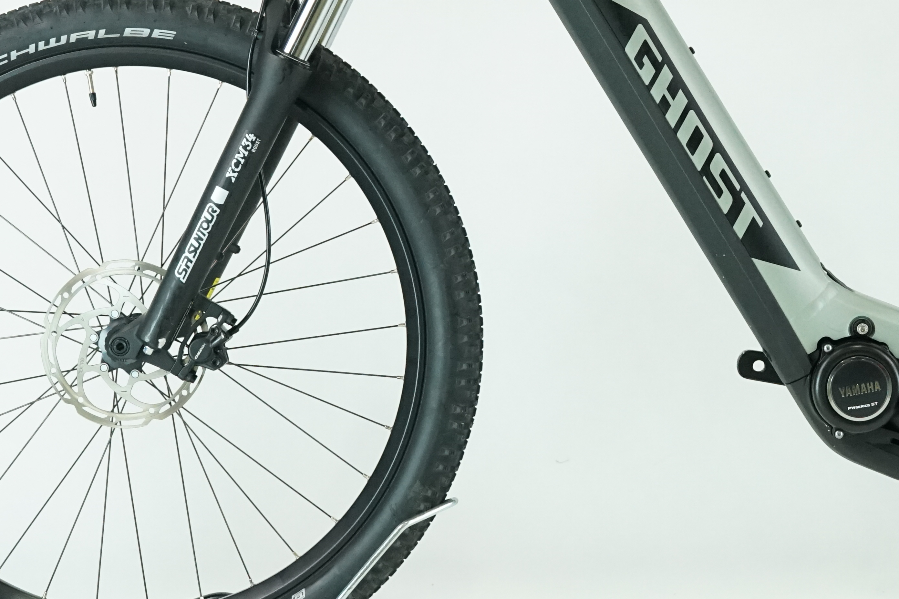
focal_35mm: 125
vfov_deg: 10.9
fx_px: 3121
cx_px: 725
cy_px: 109
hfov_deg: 16.3
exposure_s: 1/200
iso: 3200
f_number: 8
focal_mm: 58
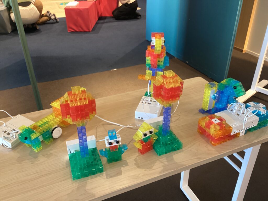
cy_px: 100
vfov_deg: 45.4
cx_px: 134
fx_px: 240
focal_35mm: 31
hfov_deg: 58.4
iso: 250
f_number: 2.4
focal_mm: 3.3
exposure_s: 1/40
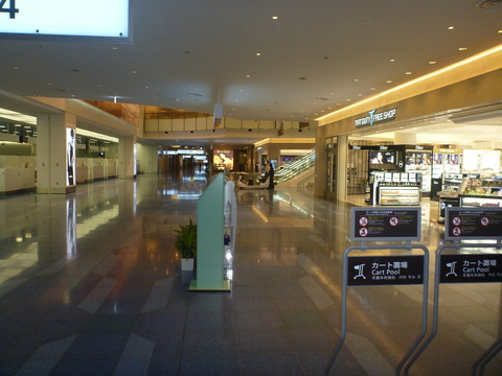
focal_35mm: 28
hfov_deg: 63.4
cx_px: 251
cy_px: 188
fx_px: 406
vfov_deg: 49.7
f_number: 3.3
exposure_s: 1/60
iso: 250
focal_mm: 4.9
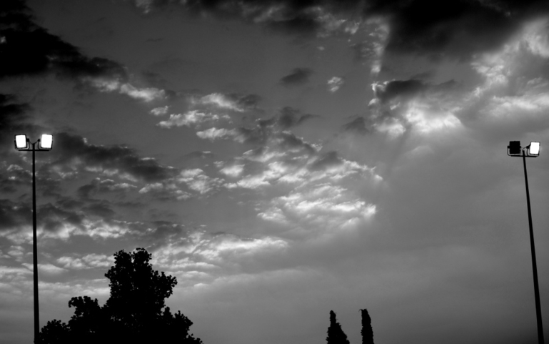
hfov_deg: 23.7
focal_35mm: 88
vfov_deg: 14.9
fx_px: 1310
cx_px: 274
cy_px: 161
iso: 100
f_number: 7.1
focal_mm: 55
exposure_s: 1/200
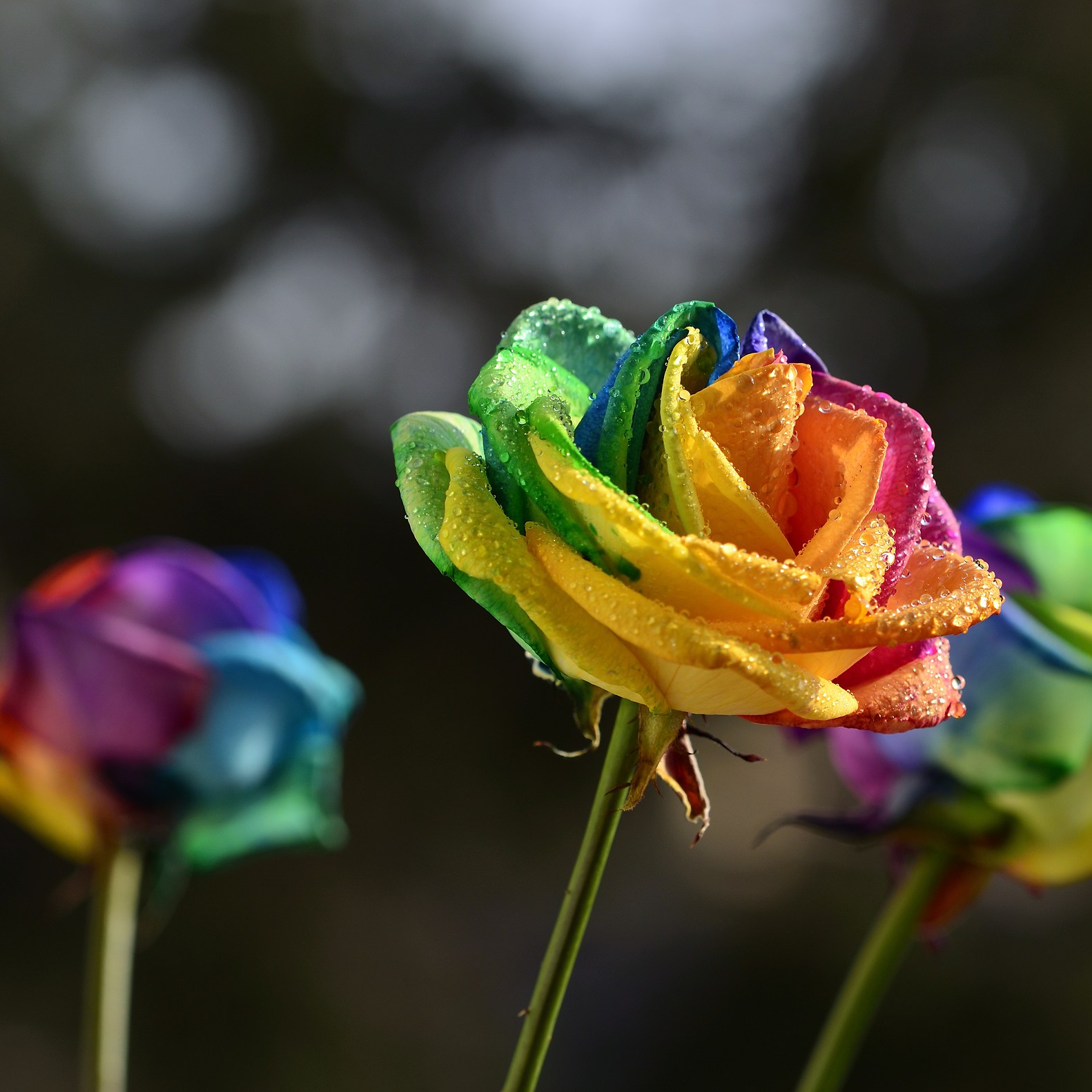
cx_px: 658
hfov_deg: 8.6
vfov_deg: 8.6
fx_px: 7232
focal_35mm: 203
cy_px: 546
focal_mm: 105
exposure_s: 1/640
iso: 200
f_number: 5.6
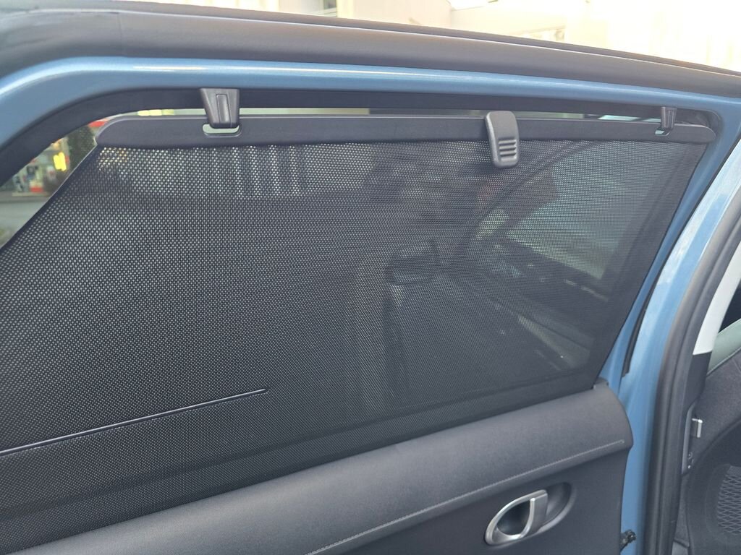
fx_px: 492
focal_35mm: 23
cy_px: 278
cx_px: 370
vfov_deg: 58.9
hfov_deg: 73.9
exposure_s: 1/100
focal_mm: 6.3
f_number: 1.7
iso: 320
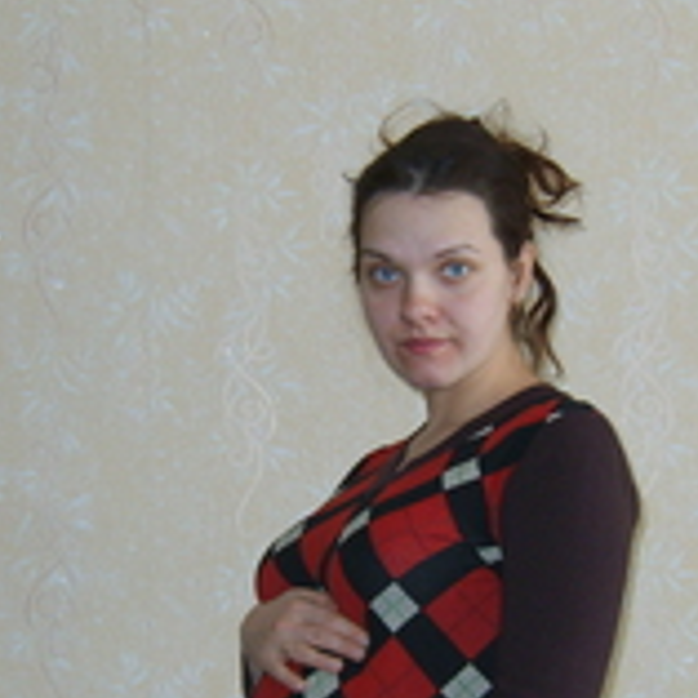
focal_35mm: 89
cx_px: 373
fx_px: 2030
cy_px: 400
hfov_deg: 19.5
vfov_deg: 19.5
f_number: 2.8
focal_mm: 7.4
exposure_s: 1/30
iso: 100
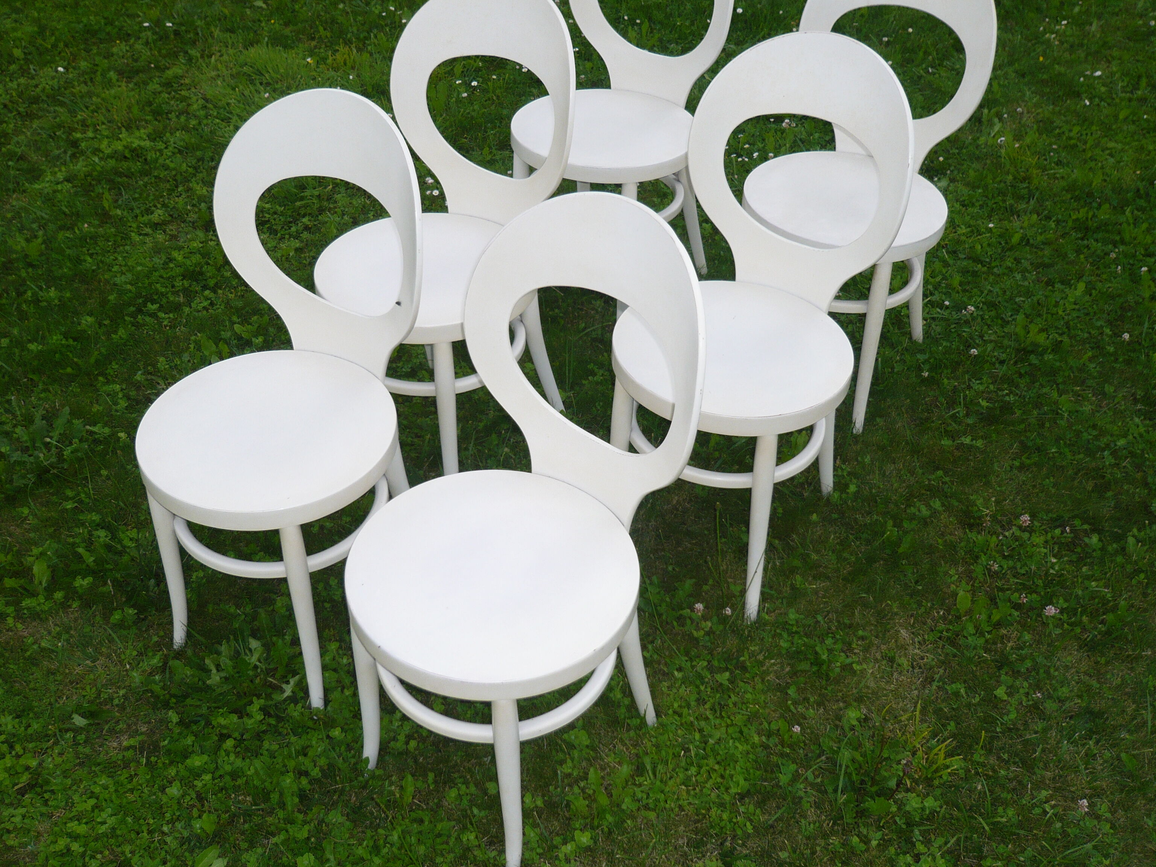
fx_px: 1269
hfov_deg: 49.0
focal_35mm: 38
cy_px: 434
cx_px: 578
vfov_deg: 37.7
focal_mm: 6.2
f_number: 3.2
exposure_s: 1/500
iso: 100
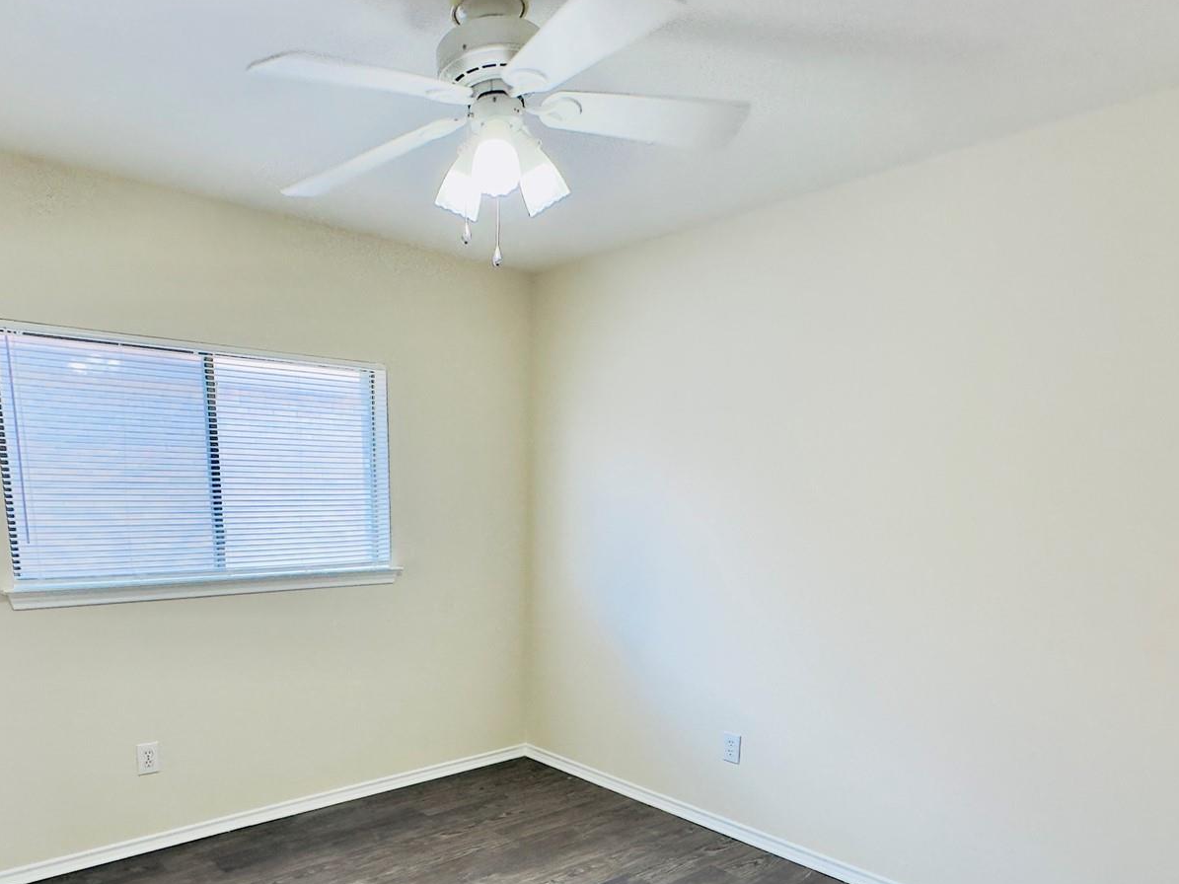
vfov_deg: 54.1
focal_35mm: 24
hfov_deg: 71.2
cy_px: 667
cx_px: 503
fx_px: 817
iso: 125
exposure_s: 1/120
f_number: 2.2
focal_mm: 2.22
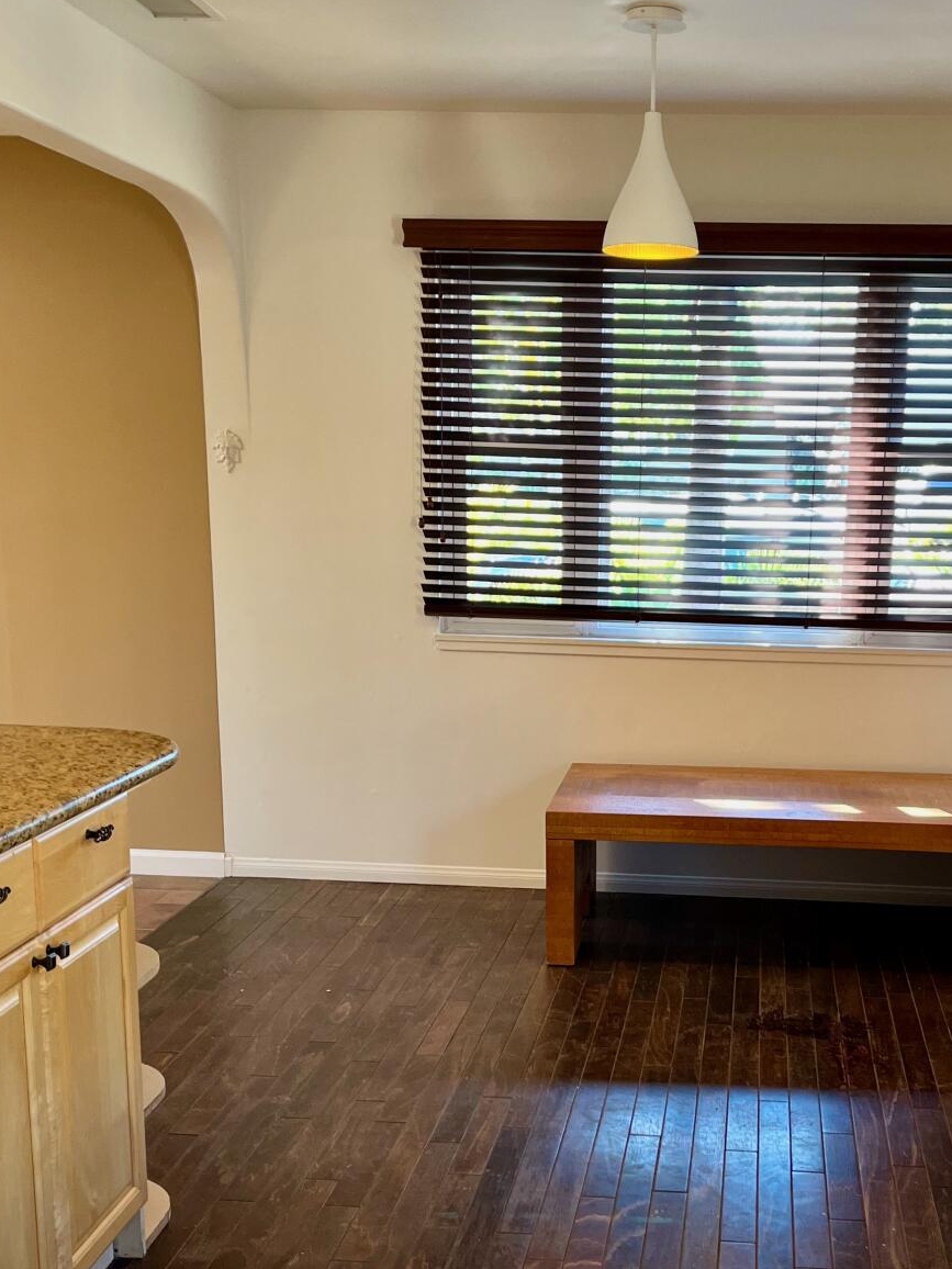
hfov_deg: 31.9
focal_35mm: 45
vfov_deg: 41.6
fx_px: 1650
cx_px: 640
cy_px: 841
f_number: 1.6
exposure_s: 1/60
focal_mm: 5.1
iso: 80
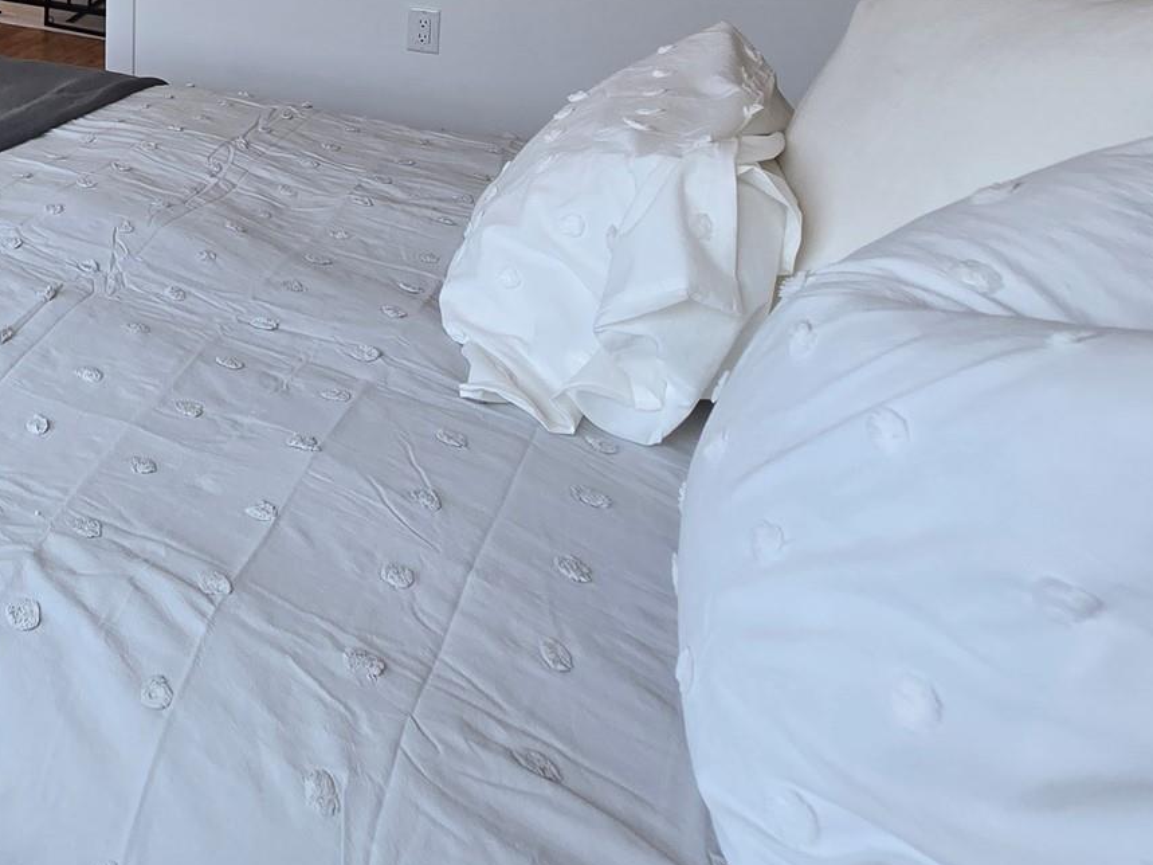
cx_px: -181
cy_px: -117
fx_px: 1032
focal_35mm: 31
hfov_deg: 42.3
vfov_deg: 37.1
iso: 50
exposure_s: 1/120
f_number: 2.2
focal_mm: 2.2
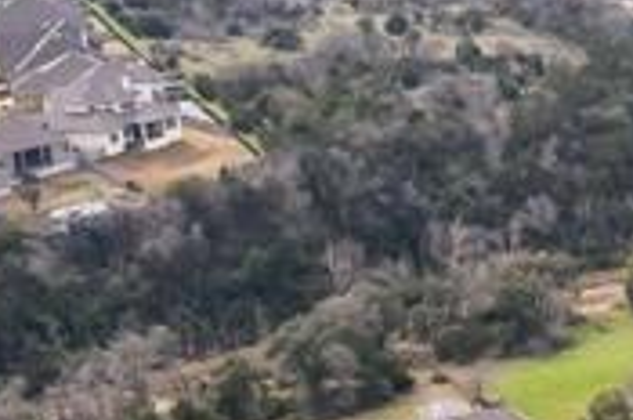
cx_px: 933
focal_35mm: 129
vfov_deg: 10.0
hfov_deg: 14.8
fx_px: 2264
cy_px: 749
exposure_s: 1/1600
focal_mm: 8.4
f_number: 2.8
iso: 200
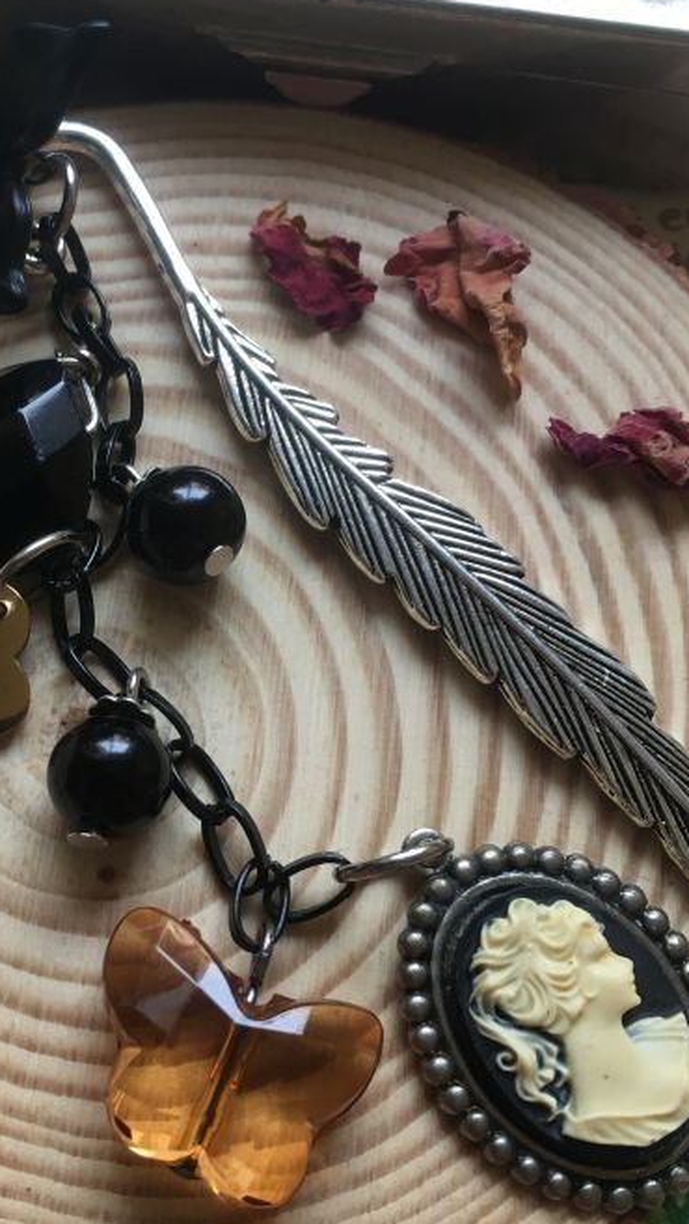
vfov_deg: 49.4
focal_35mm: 41
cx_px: 143
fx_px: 1330
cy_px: 593
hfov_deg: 28.4
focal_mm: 4.15
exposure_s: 1/33
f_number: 2.2
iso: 25
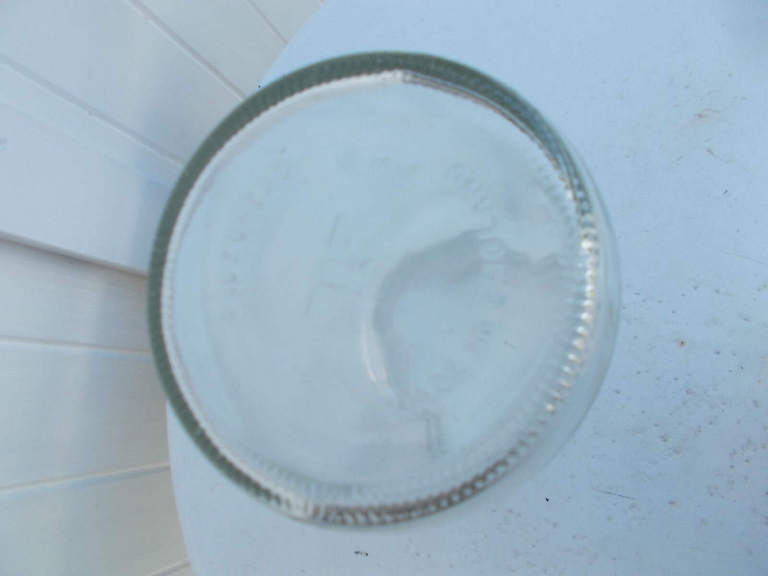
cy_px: 288
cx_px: 384
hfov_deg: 67.3
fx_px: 577
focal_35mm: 26
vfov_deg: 53.1
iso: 80
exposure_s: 1/250
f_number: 3.2
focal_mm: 4.6
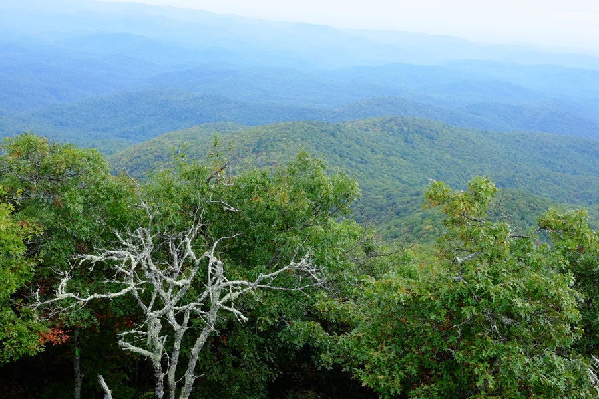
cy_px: 200
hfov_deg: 47.4
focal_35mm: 41
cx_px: 300
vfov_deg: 32.6
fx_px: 682
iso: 800
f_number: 13
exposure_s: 1/125
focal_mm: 27
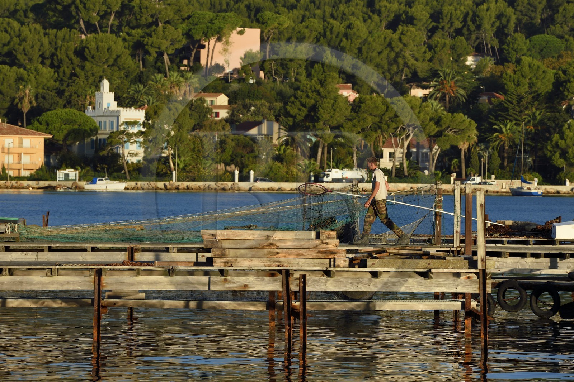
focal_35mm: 200
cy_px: 191
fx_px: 3188
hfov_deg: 10.3
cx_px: 287
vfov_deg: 6.9
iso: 200
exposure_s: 1/250
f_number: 11
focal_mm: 200
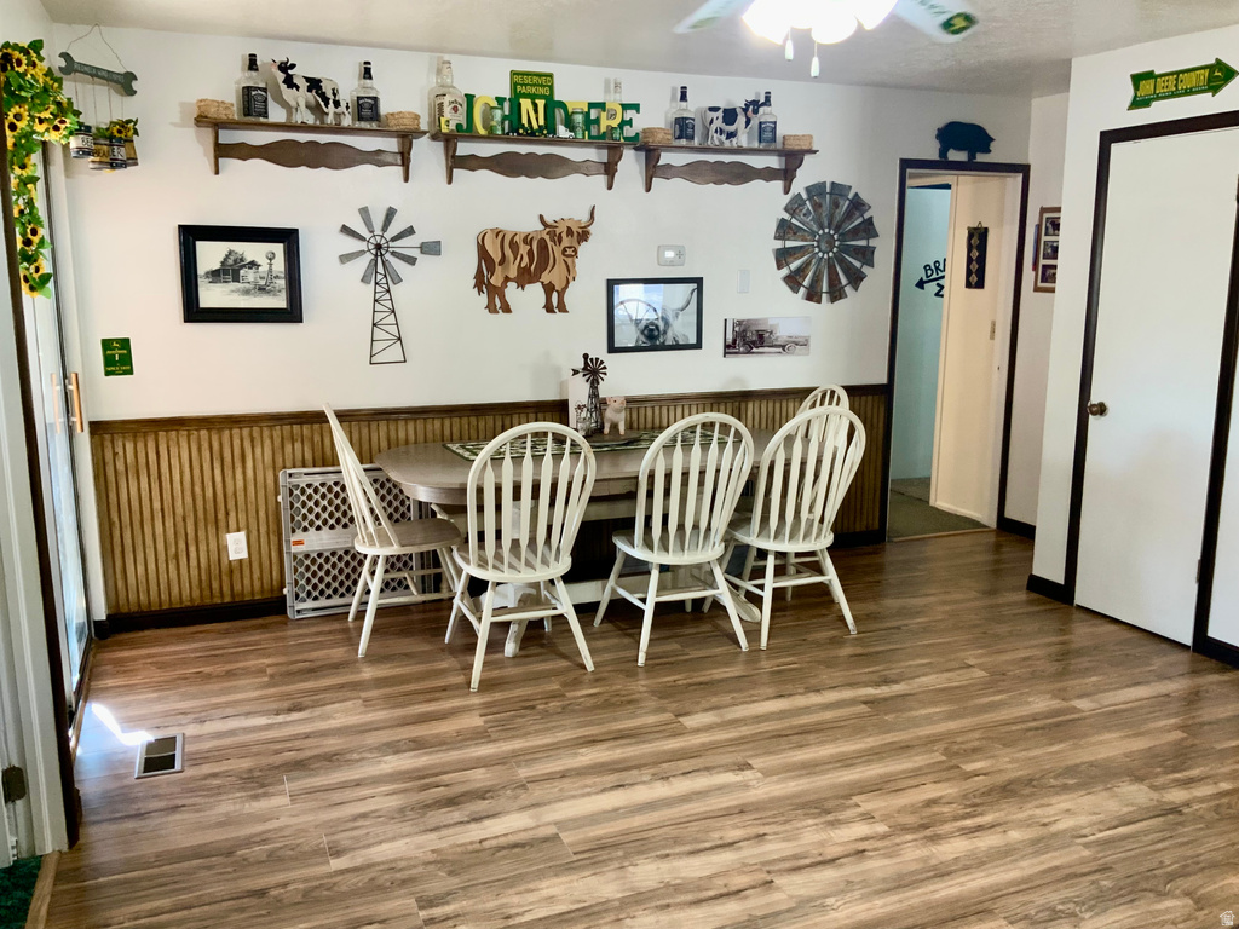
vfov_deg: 48.2
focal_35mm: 29
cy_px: 464
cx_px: 620
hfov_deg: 61.7
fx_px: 1038
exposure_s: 1/60
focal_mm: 3
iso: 100
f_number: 1.8
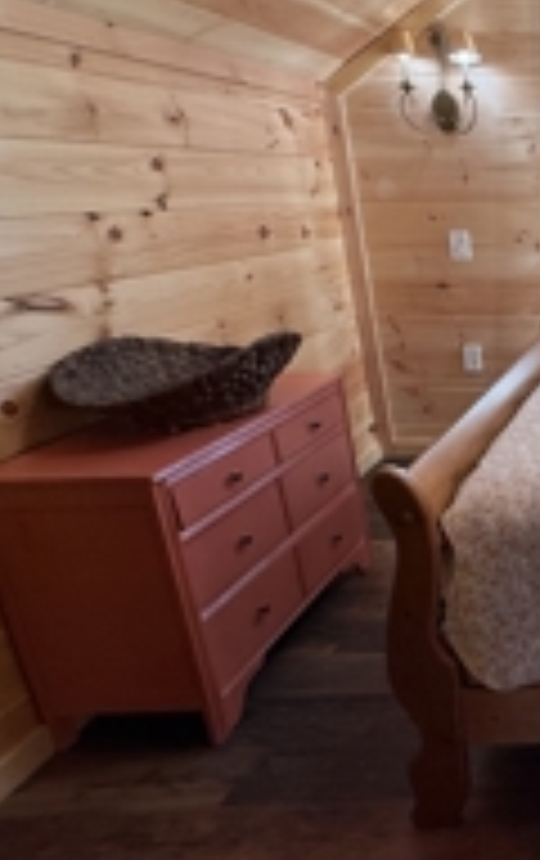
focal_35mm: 31
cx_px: 734
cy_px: 410
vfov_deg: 61.1
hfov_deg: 30.3
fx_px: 727
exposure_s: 1/120
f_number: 2.2
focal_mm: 2.22
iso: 125
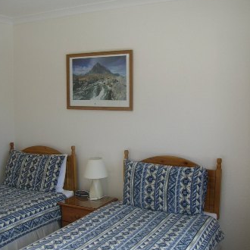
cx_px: 123
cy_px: 134
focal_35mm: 42
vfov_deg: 40.0
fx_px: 343
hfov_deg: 40.0
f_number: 2.8
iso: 50
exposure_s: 1/164
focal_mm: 5.8
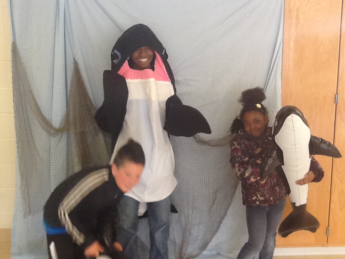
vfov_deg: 32.9
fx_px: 439
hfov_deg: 42.9
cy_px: 130
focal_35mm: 44
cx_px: 172
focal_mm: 2.03
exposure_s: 1/30
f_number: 2.4
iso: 80
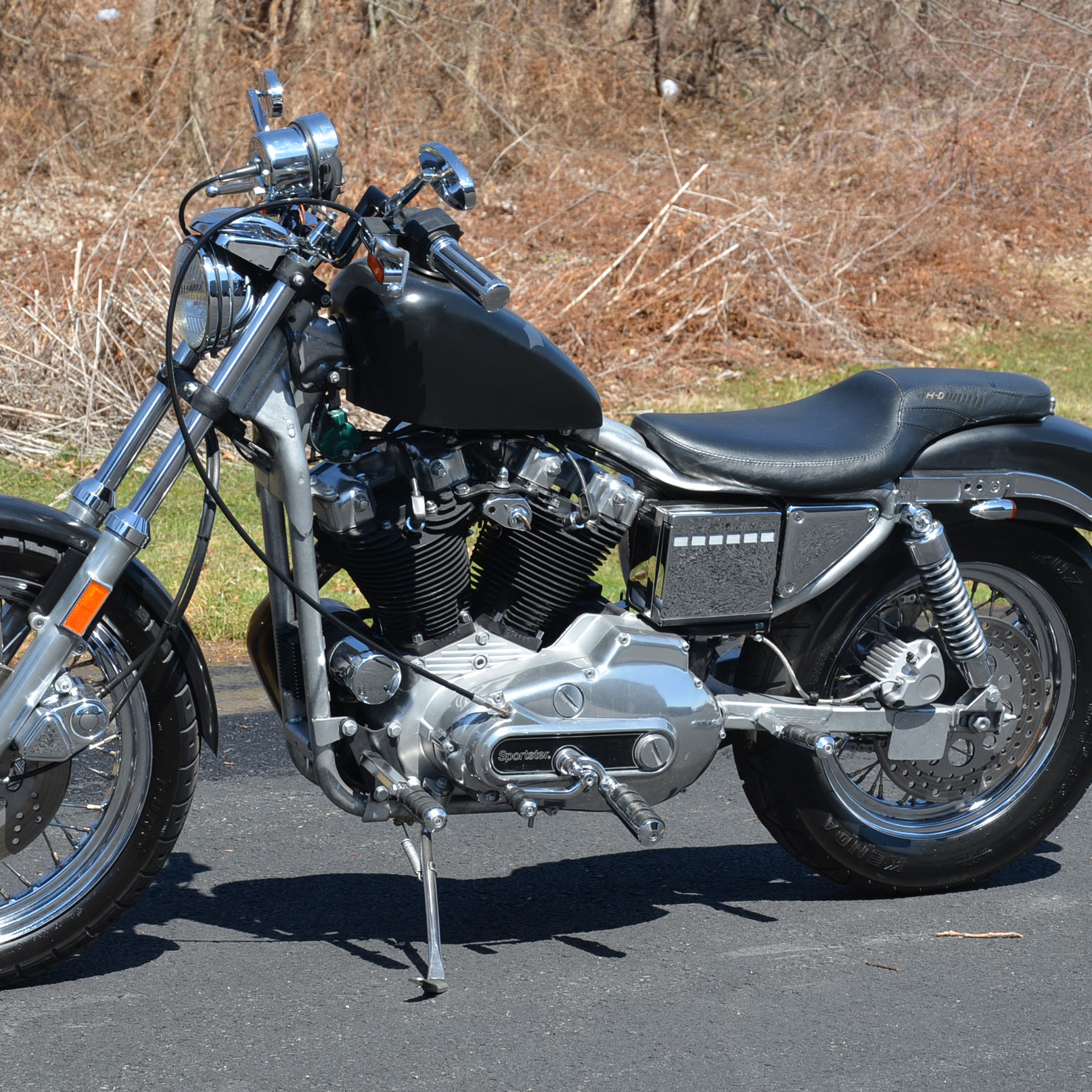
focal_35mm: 101
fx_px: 3605
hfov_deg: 17.2
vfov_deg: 17.2
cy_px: 551
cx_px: 445
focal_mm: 52
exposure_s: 1/250
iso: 180
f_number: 8
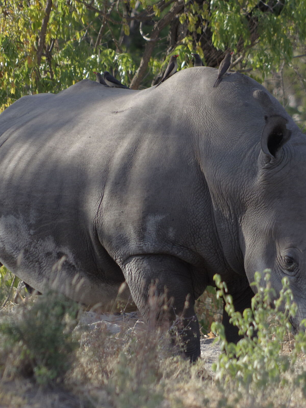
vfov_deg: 3.5
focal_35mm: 565
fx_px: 6659
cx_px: 204
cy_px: 204
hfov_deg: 2.6
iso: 800
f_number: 5.6
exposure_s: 1/1250
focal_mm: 260
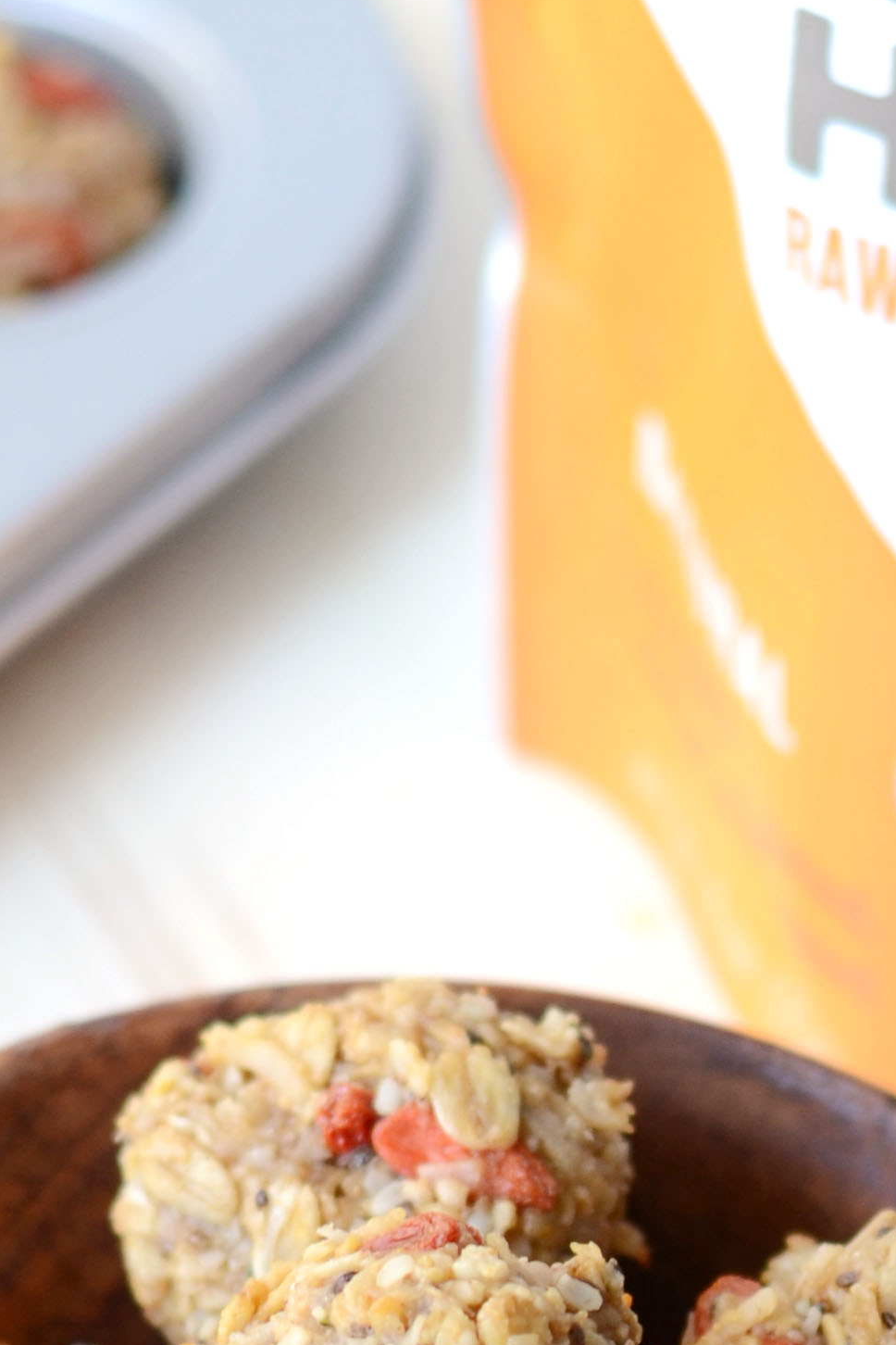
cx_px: 828
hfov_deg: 5.8
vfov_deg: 8.6
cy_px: 1238
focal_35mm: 238
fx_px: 8885
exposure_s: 1/50
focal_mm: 50
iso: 100
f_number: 3.2
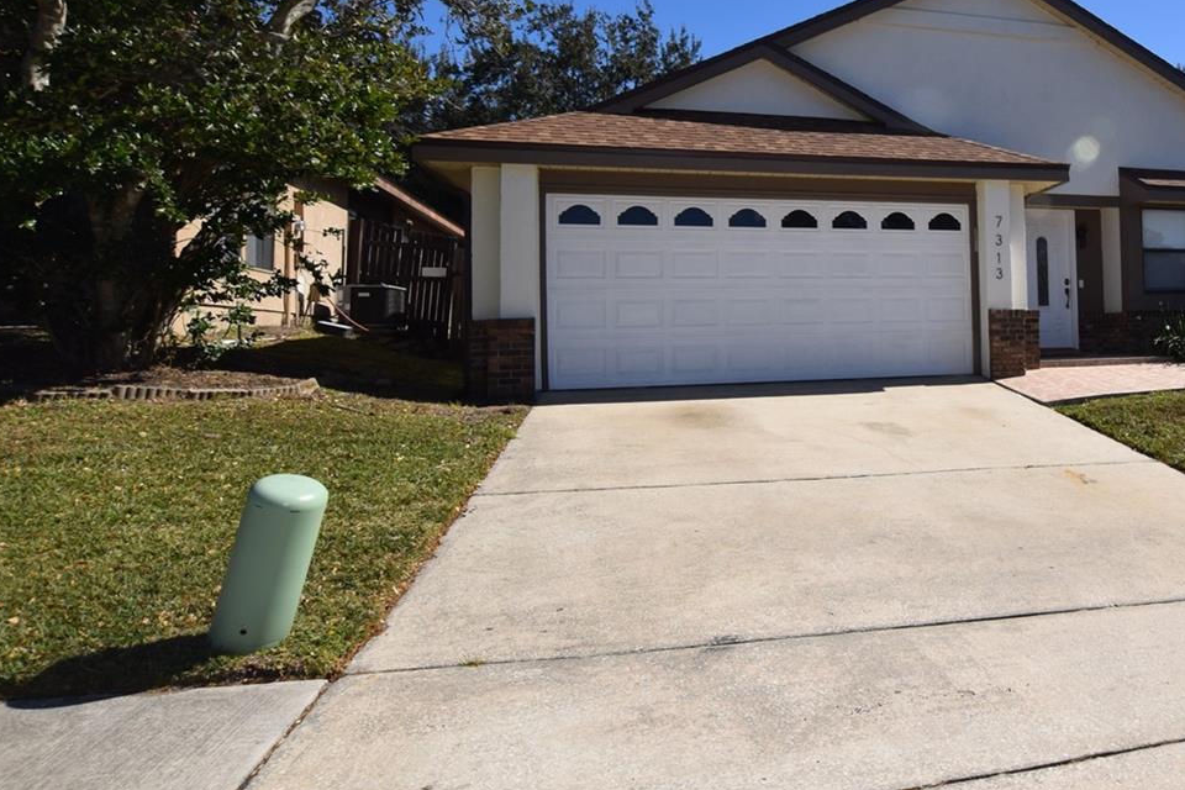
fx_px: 823
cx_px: 971
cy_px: 306
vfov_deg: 50.9
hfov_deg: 64.3
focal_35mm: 25
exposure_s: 1/200
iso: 100
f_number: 10
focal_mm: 10
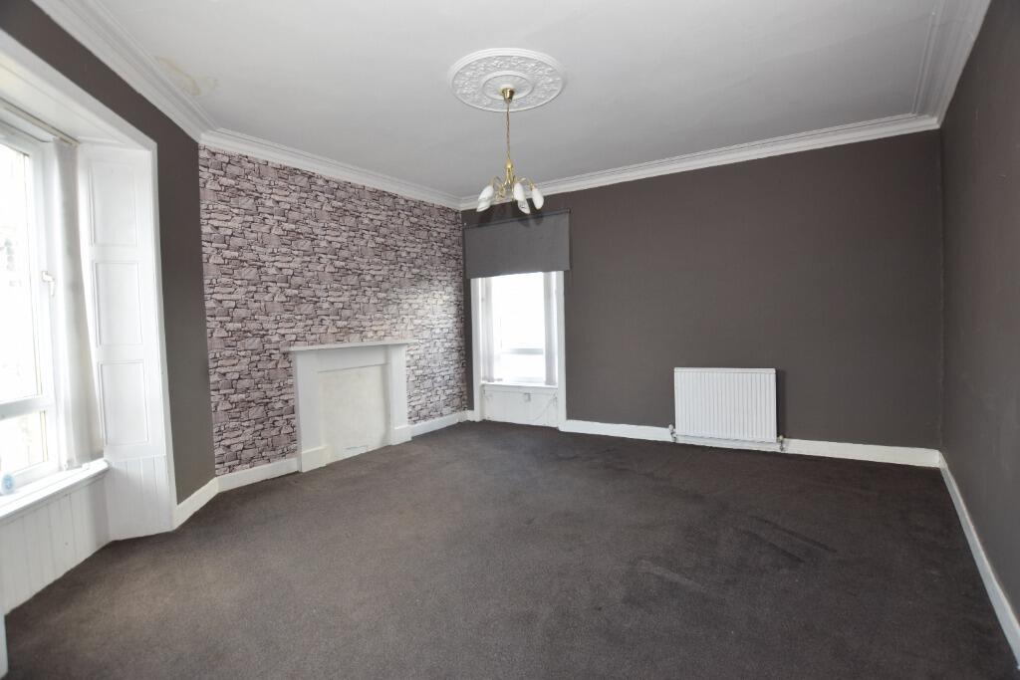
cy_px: 340
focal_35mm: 15
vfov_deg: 77.3
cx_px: 510
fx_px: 425
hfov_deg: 100.4
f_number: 4.5
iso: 400
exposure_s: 1/80
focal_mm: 10
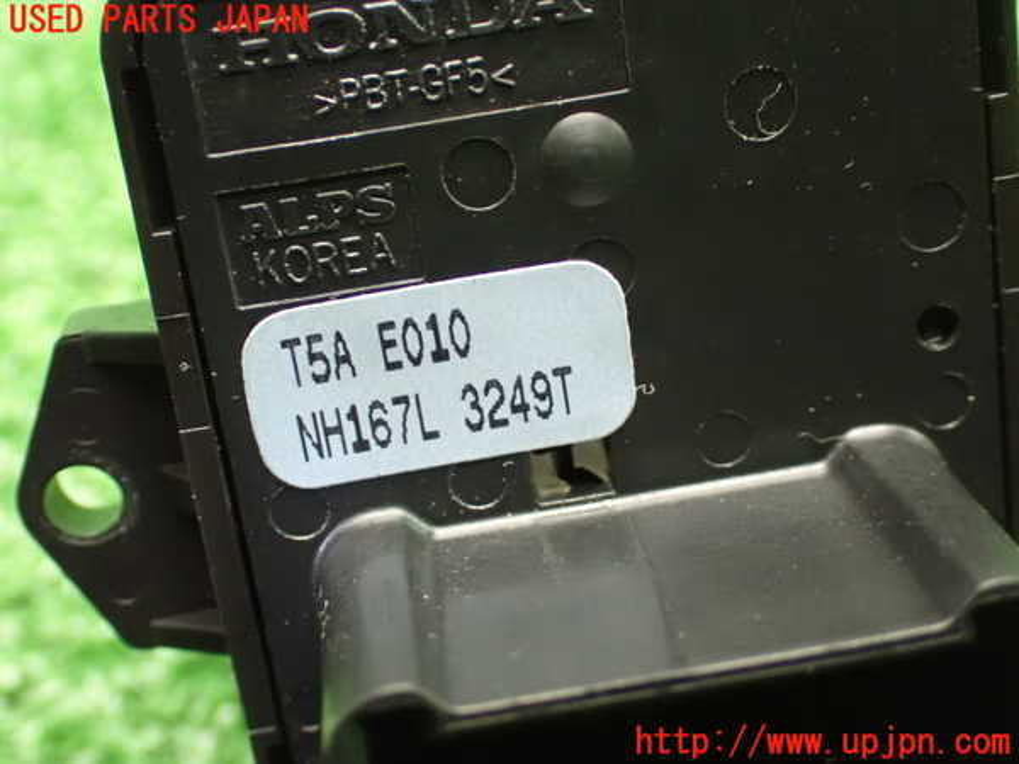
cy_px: 382
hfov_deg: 35.5
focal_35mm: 54
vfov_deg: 27.0
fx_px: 1590
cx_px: 510
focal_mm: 9.65
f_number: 3.3
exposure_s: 1/40
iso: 1600
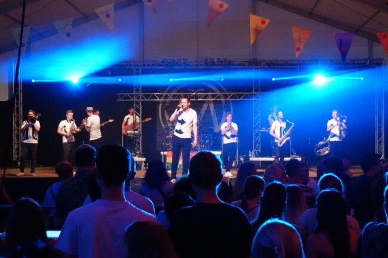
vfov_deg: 30.5
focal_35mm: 44
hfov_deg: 44.5
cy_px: 129
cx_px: 194
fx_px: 474
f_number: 3.2
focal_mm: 16.31
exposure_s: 1/125
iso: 3200
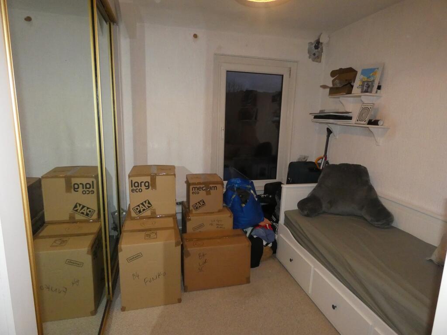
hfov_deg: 81.7
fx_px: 258
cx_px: 224
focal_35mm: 20
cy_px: 168
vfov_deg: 66.0
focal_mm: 3.6
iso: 800
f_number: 2.8
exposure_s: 1/60
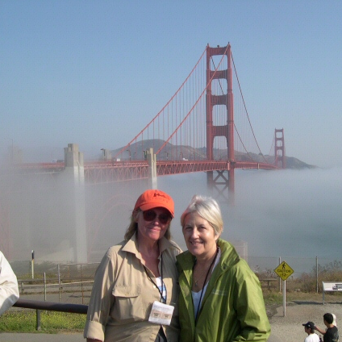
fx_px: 503
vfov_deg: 37.6
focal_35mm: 45
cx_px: 179
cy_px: 171
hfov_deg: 37.5
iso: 100
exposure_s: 1/226
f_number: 7.6
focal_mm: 8
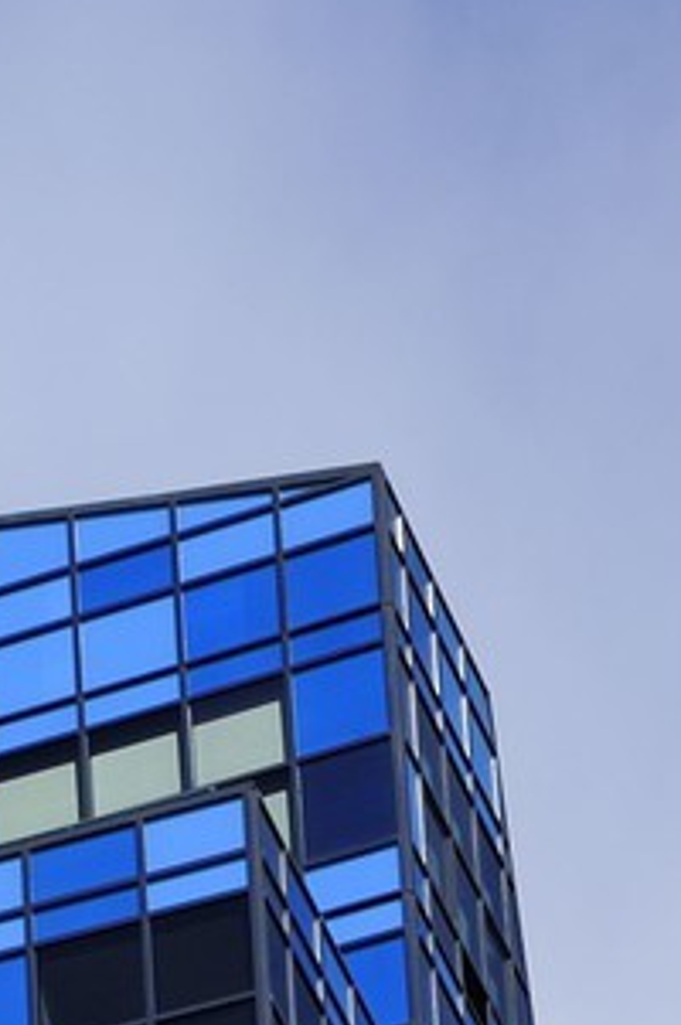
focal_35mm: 255
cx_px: -739
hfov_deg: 5.3
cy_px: 2707
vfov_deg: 7.4
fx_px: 7252
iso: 200
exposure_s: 1/200
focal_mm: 48
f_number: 13
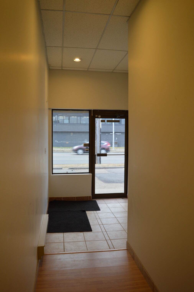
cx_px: 97
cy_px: 146
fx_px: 219
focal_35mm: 27
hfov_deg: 47.9
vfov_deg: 67.4
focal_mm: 18
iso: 400
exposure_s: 1/60
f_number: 4
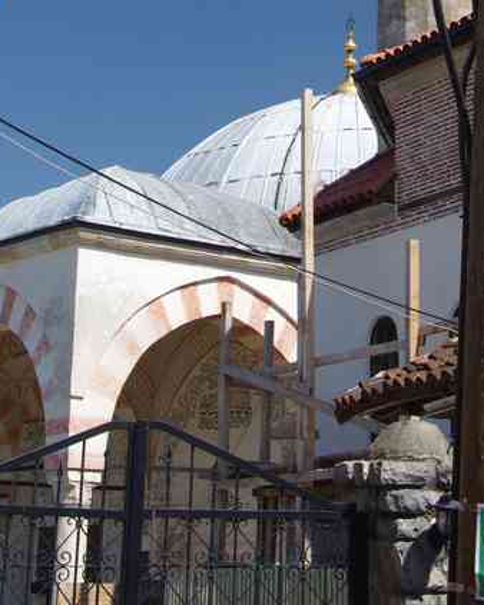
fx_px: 1489
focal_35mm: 83
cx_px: 305
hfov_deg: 18.4
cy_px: -19
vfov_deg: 22.0
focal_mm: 25
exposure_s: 1/60
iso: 200
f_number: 11
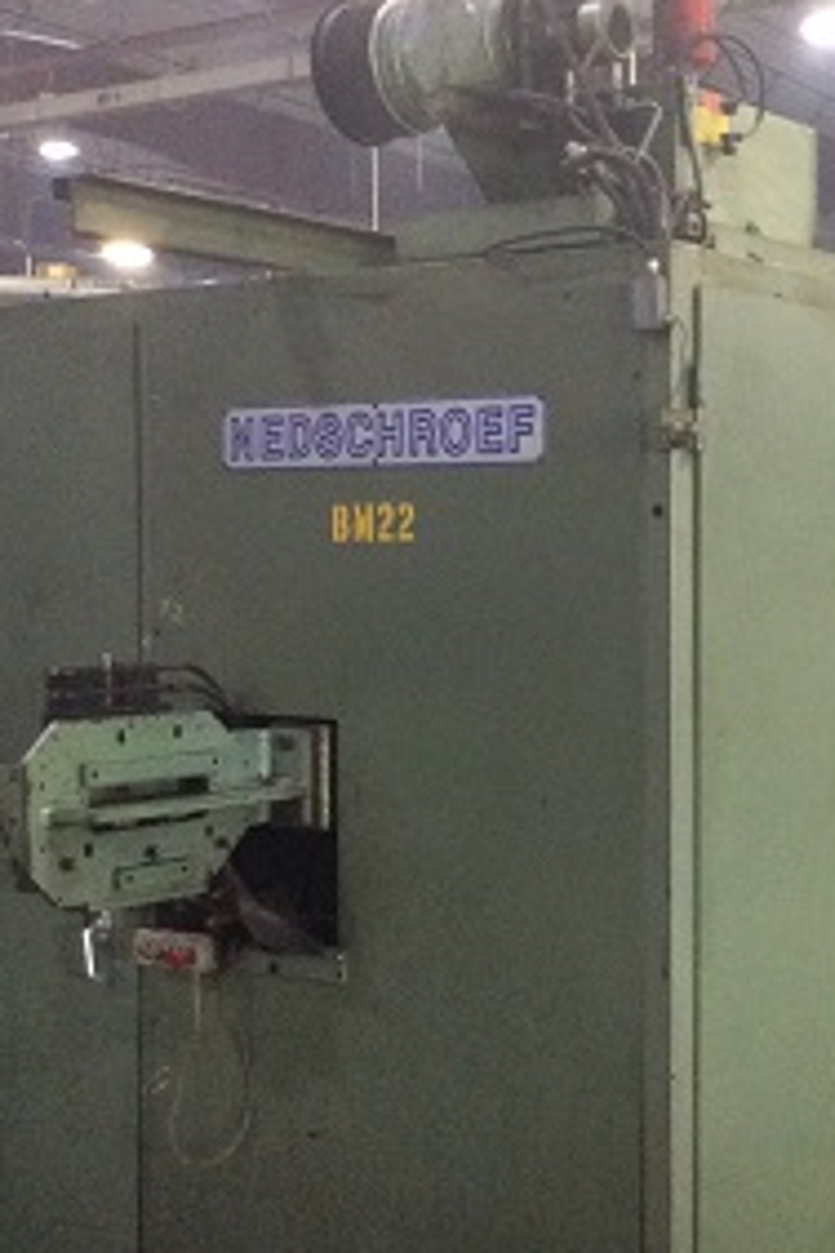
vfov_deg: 33.9
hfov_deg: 22.3
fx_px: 2053
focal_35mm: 59
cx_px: 784
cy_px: 604
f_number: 2.4
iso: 200
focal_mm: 3.3
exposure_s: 1/24
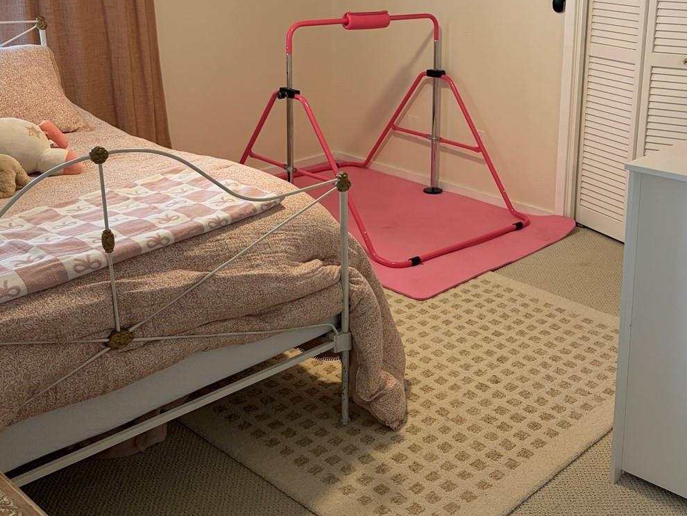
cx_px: 466
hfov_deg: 44.0
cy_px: 176
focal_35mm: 42
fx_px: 834
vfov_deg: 34.1
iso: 160
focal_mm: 5.96
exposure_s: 1/60
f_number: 1.6
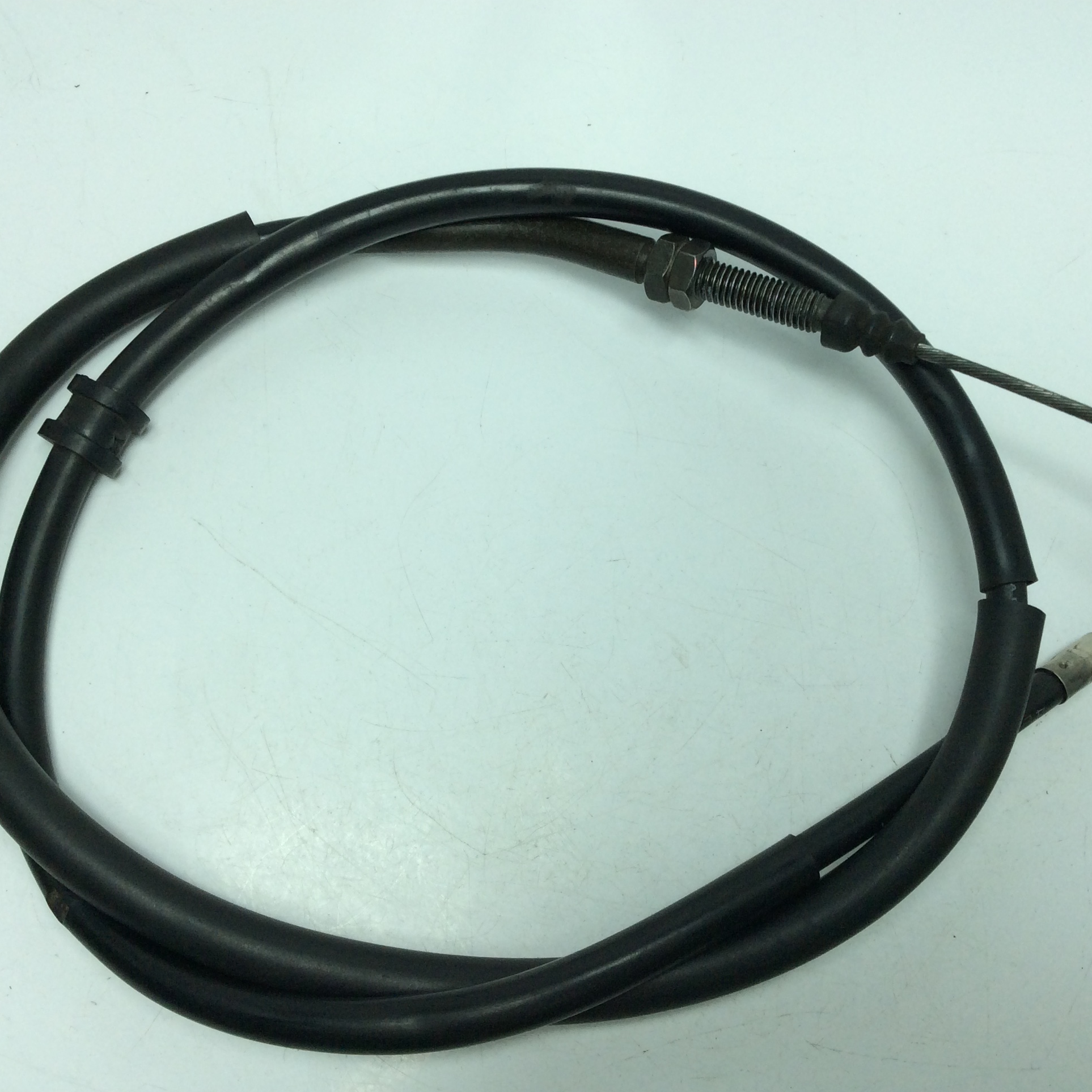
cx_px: 566
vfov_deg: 43.9
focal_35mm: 38
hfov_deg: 43.9
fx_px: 1356
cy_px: 545
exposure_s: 1/502
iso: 32
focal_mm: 3.3
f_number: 2.4
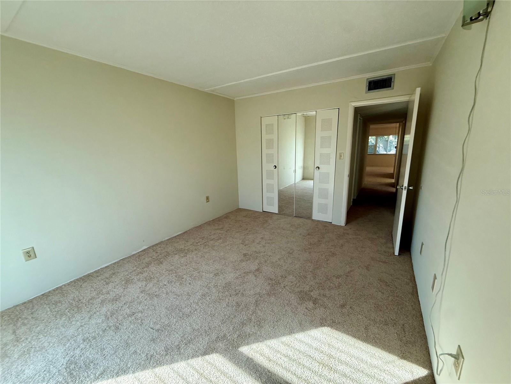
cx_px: 256
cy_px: 192
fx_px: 207
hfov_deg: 102.1
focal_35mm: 14
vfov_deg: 85.7
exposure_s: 1/99
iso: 100
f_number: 2.2
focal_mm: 2.22
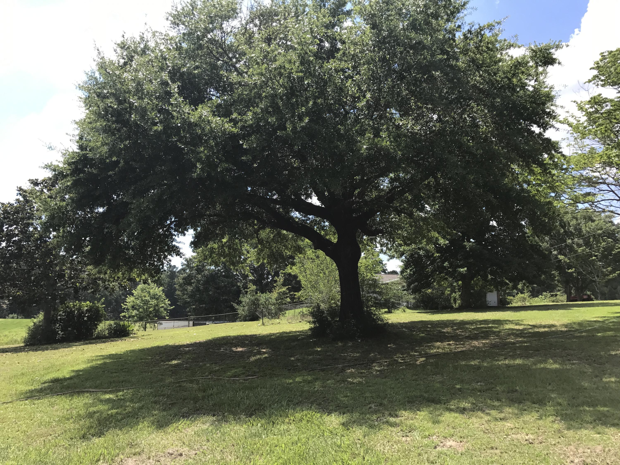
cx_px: 310
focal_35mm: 28
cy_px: 232
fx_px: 502
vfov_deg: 49.7
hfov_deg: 63.4
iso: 20
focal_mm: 3.99
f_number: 1.8
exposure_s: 1/1153
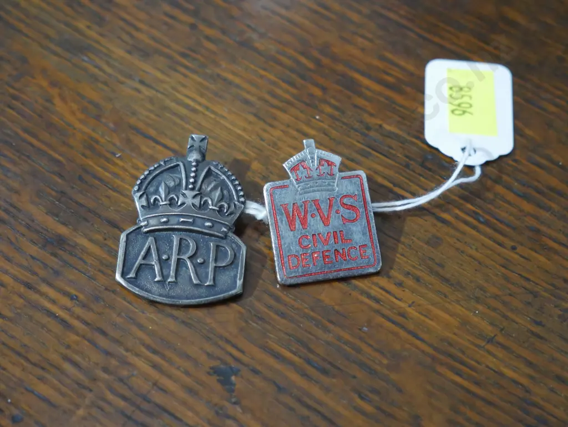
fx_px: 1182
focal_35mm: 72
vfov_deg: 20.5
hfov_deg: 27.0
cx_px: 284
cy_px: 214
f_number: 5.5
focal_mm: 36
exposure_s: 1/40
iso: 3200
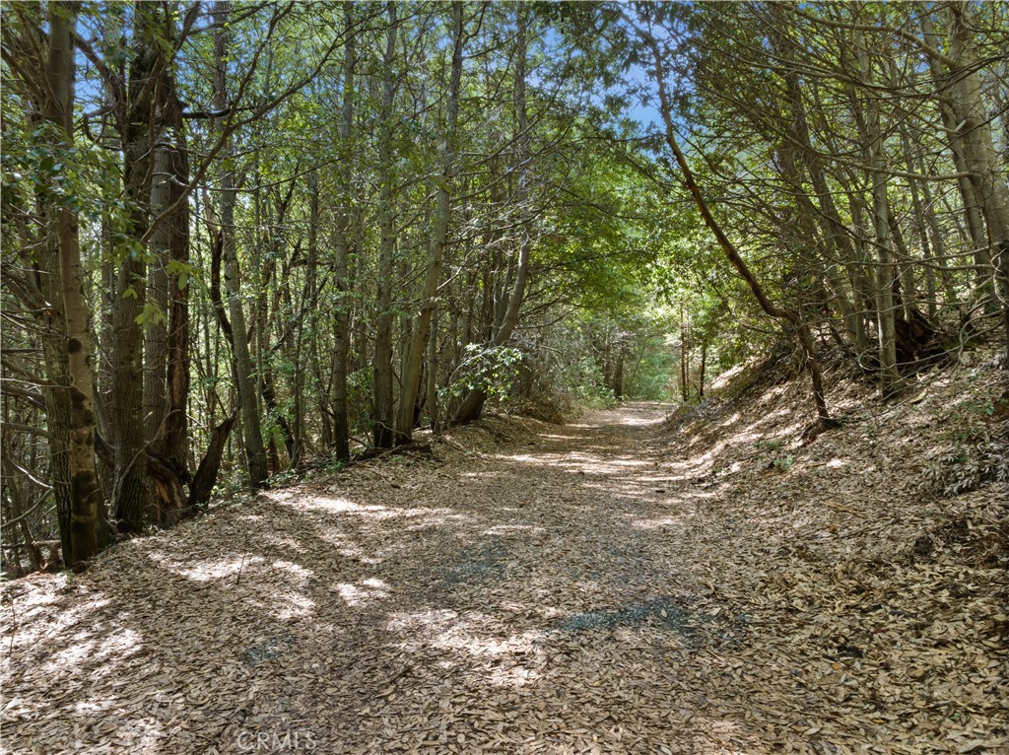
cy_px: 378
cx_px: 504
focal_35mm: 24
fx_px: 699
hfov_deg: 71.6
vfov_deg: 56.7
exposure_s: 1/1.67
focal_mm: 12.29
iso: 100
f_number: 11
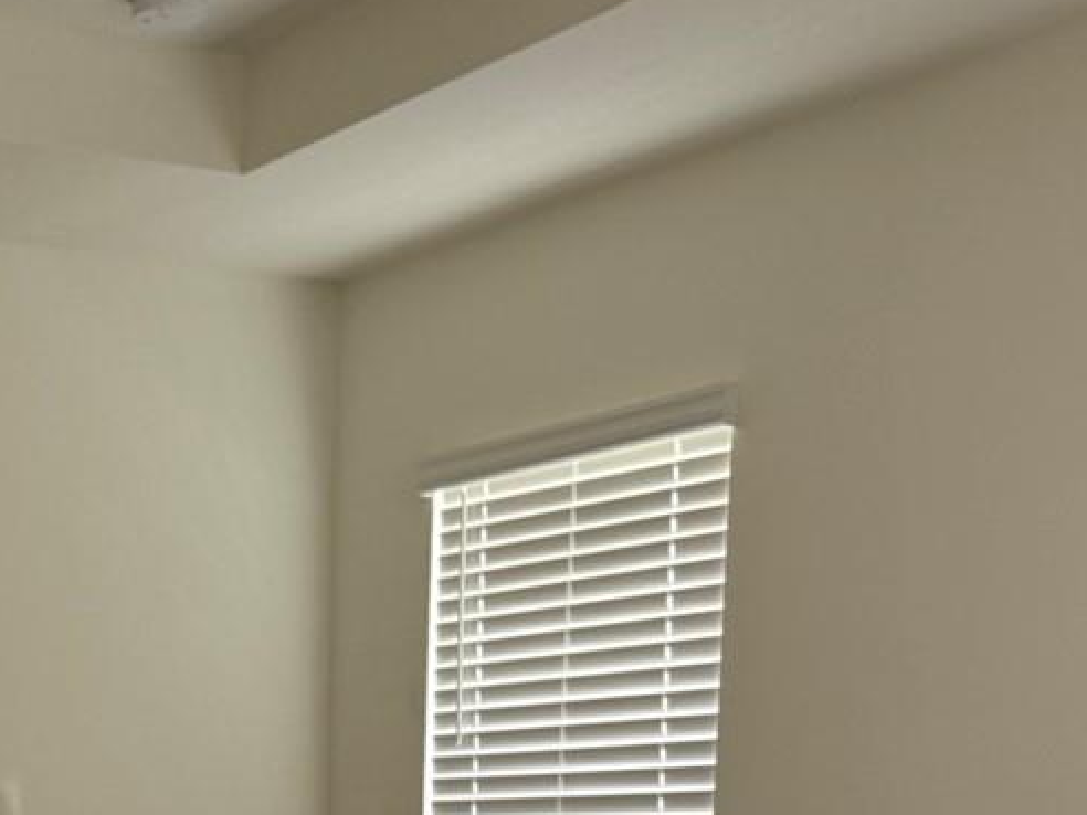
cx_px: 66
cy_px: 1204
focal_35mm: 78
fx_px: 2449
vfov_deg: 17.2
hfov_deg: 24.2
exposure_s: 1/60
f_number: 1.78
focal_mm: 6.76
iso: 125
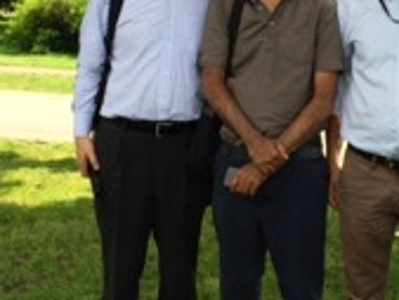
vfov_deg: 18.9
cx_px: 312
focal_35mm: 78
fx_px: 900
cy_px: 116
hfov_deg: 24.7
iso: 32
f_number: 2.2
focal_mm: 4.12
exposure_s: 1/672
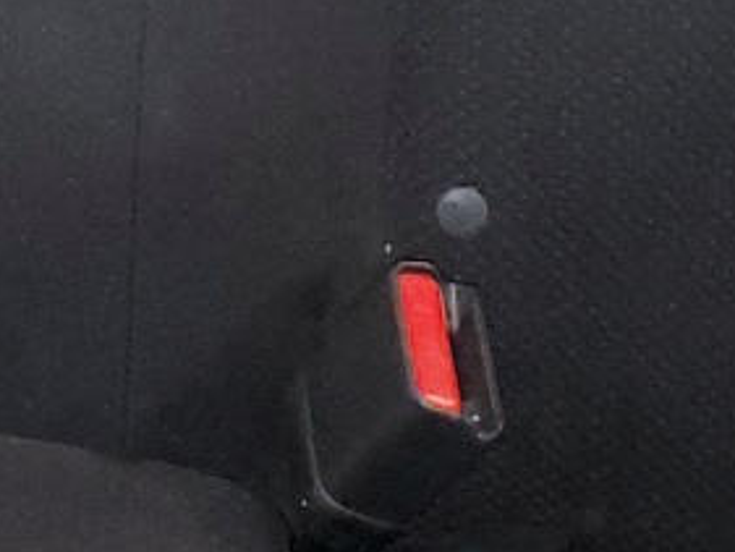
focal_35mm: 148
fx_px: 3144
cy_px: -848
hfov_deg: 12.9
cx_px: -209
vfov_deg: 8.9
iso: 322
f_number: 1.5
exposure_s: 1/15
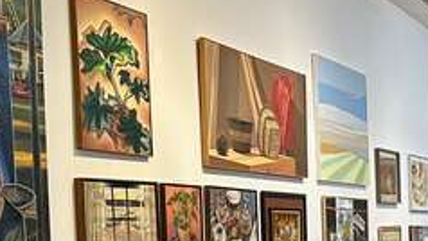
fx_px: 999
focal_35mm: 88
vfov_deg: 13.5
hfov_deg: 22.5
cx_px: 495
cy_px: 257
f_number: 1.78
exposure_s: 1/60
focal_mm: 6.86
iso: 125
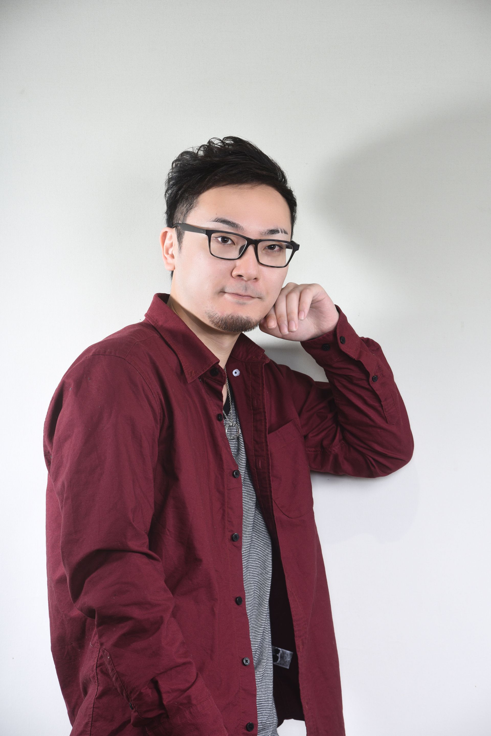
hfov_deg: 10.2
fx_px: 2759
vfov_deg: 15.2
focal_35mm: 135
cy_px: 368
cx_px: 246
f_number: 13
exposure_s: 1/200
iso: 100
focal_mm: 135
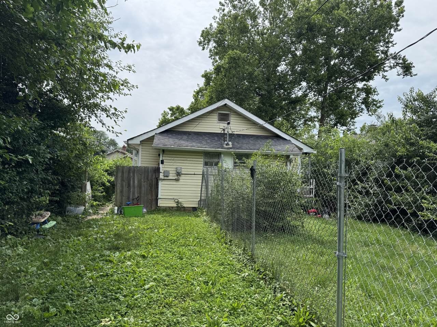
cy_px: 164
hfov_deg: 71.6
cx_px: 218
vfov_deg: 56.8
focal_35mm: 24
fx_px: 303
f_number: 1.78
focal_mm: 6.76
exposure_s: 1/2604
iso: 80
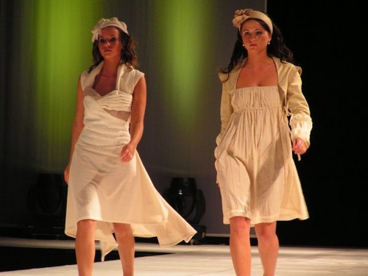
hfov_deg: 6.3
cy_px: 138
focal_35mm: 316
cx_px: 184
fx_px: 3359
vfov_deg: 4.7
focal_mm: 52.4
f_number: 3.5
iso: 200
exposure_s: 1/60
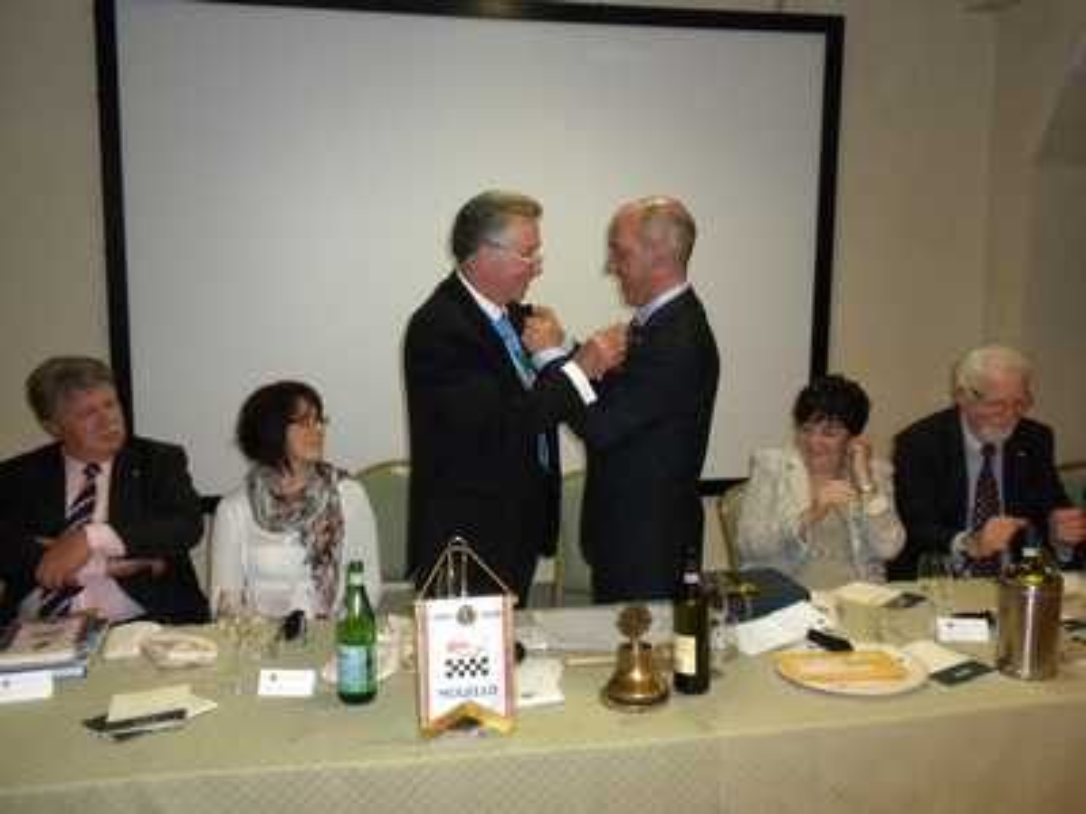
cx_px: 543
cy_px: 407
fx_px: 1161
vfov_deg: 38.7
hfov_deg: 50.1
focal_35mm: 37
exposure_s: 1/30
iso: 400
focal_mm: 6.6
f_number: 3.5
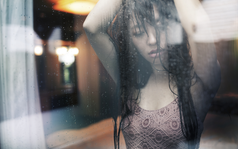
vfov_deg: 35.3
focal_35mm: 36
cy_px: 71
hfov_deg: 54.0
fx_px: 233
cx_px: 118
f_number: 2
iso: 100
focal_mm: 35
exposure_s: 1/50
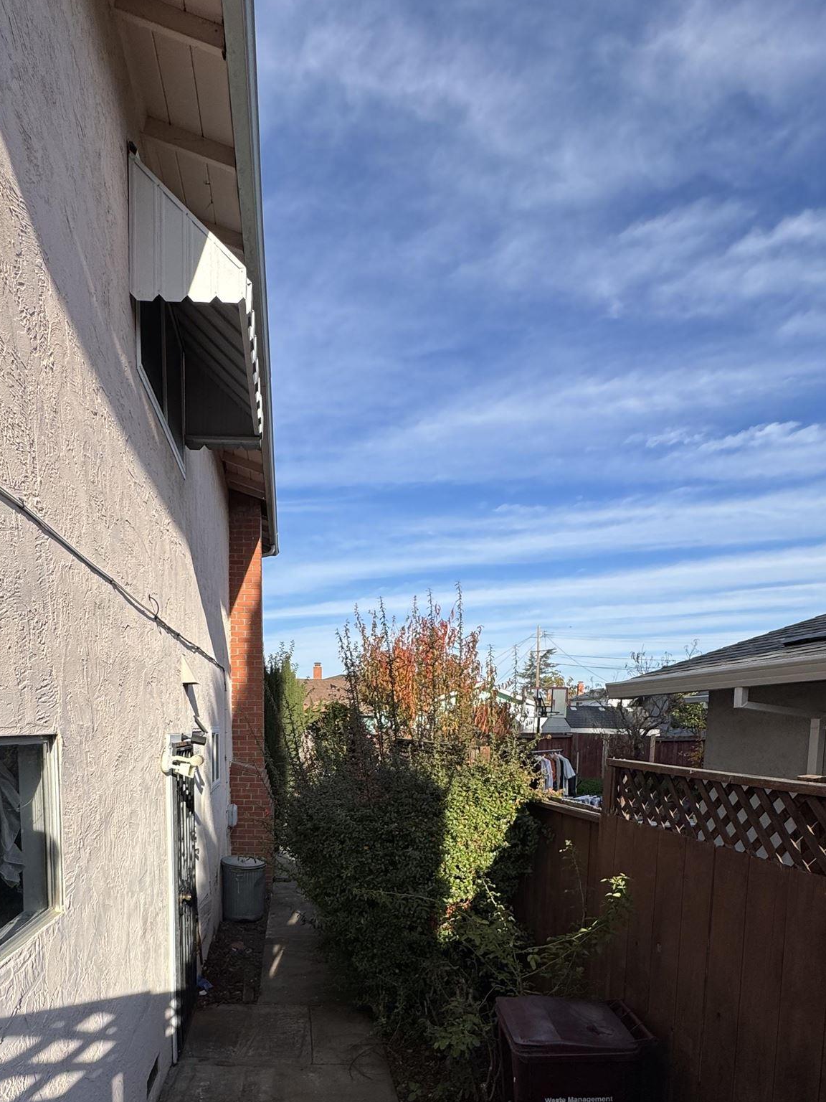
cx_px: 300
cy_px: 796
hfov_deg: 62.4
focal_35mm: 21
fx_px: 668
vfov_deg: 74.6
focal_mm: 2.22
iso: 50
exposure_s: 1/1709
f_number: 2.2
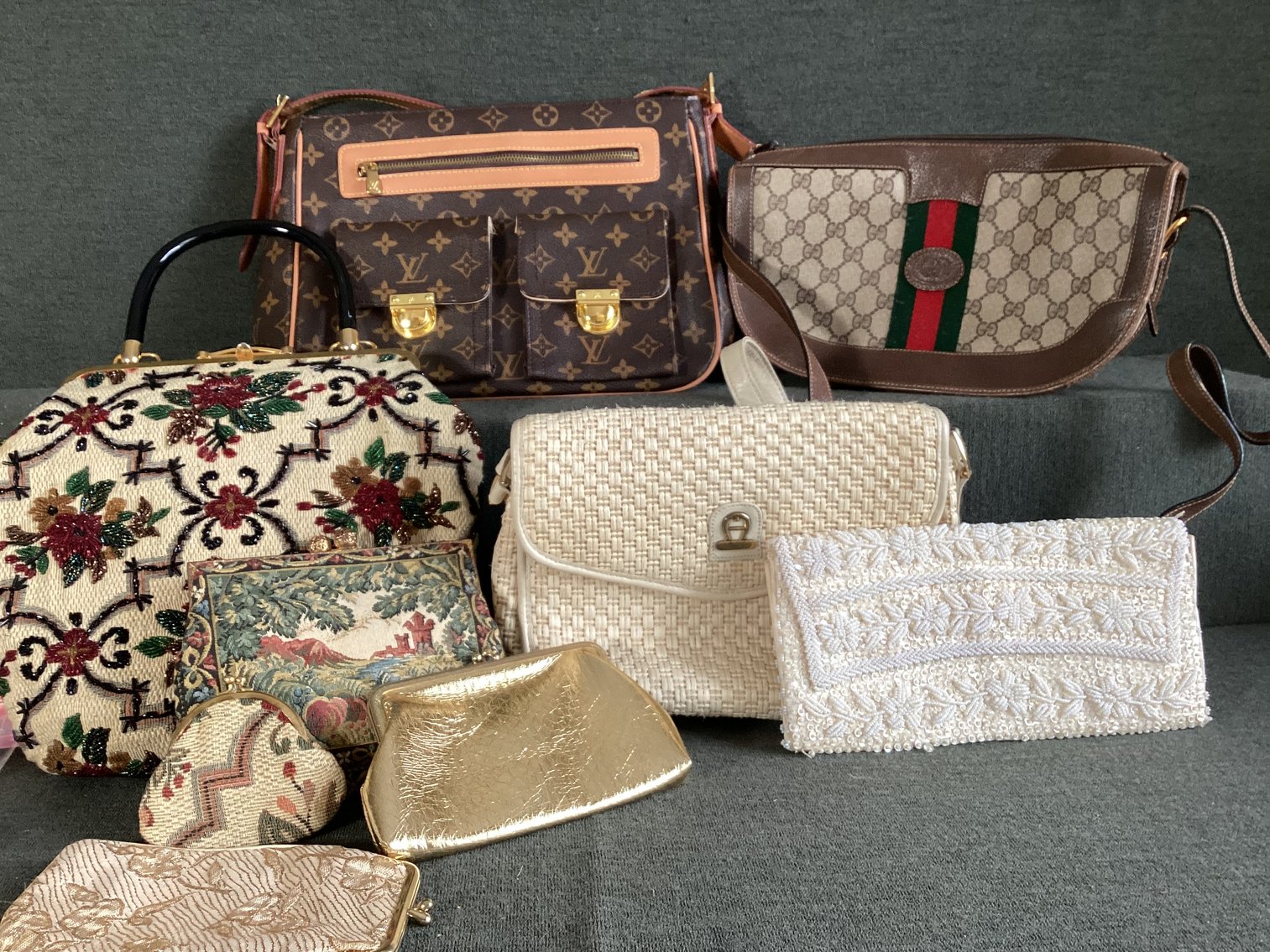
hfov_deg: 58.3
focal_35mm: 31
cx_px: 635
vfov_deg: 45.4
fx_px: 1137
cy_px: 476
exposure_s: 1/60
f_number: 2.4
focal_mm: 3.3
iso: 200
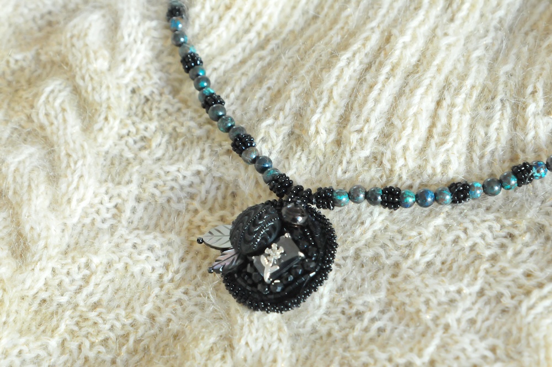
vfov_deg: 16.5
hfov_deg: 24.6
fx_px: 1263
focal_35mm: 82
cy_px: 184
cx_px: 276
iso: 3200
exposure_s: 1/200
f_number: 7.1
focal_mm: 55
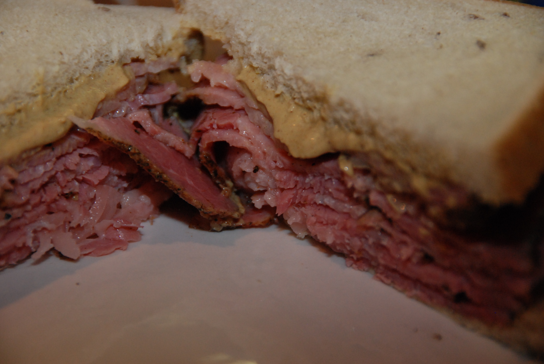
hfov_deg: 11.3
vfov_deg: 7.6
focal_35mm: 182
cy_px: 182
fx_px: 2754
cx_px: 270
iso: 800
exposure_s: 1/60
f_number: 5.6
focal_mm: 120
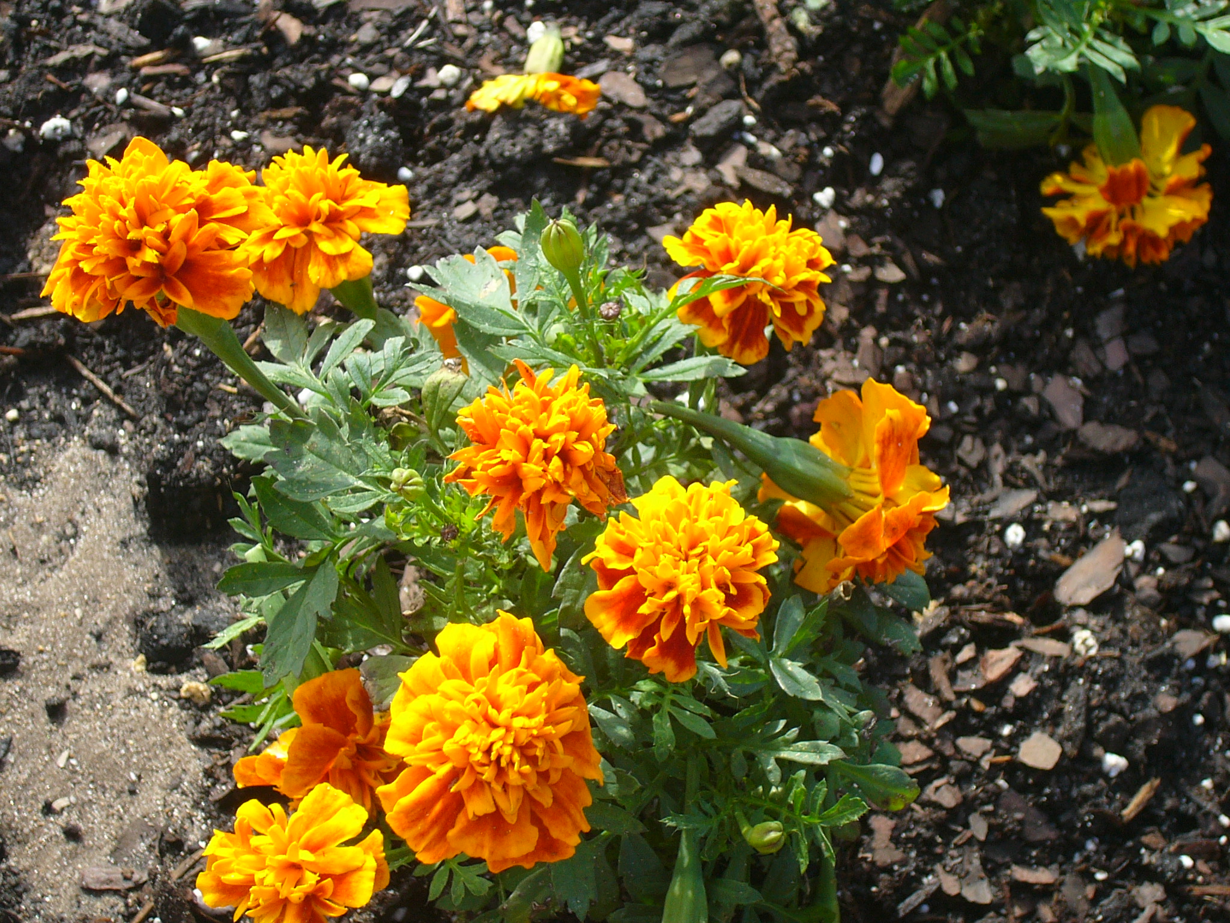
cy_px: 462
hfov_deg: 22.8
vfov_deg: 17.2
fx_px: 3056
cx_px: 615
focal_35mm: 86
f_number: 4.6
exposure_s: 1/200
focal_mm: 14.3
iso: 50
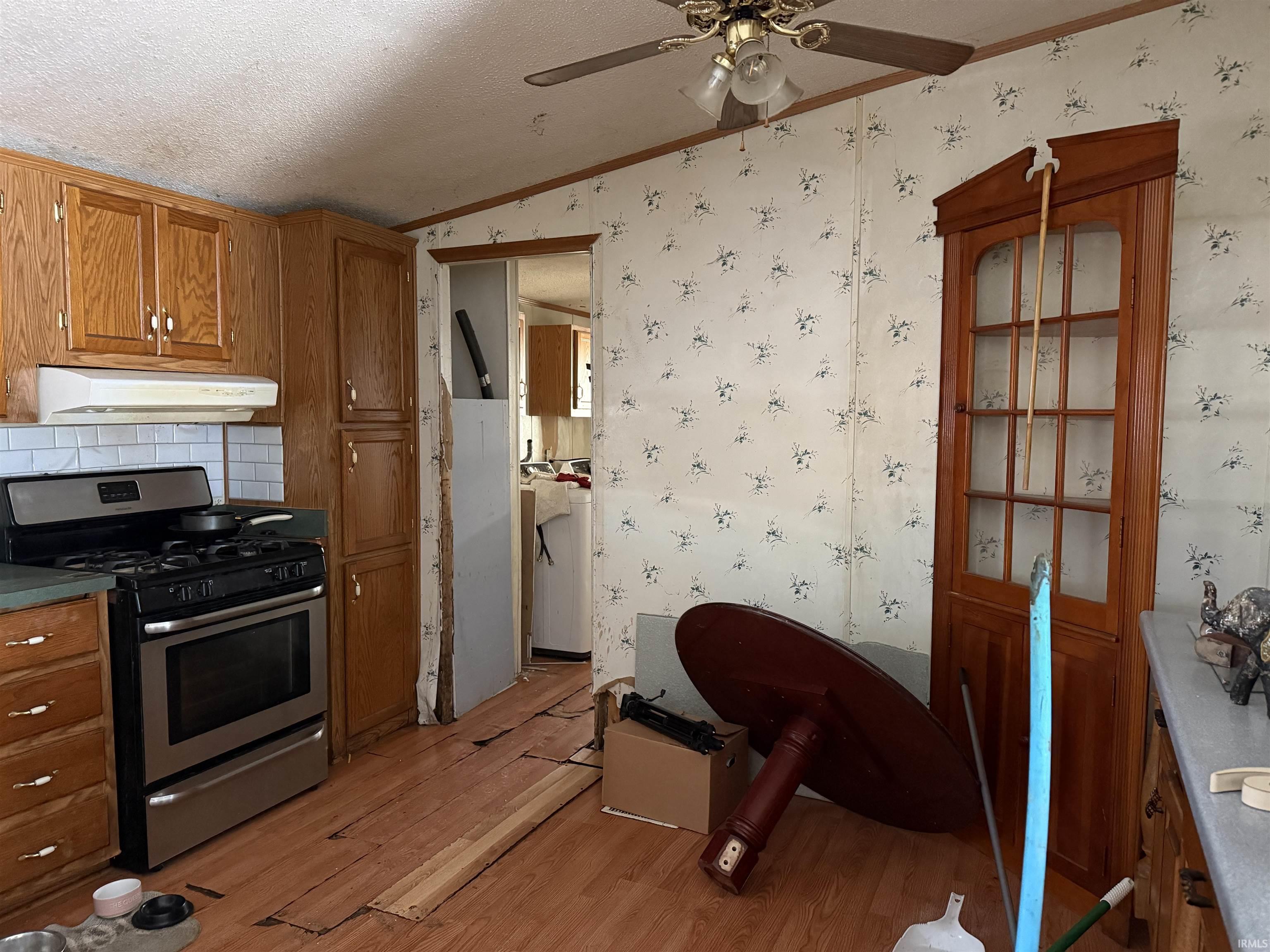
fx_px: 881
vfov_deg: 56.8
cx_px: 635
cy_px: 476
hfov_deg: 71.6
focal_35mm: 24
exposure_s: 1/39
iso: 1000
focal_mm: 6.76
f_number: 1.78
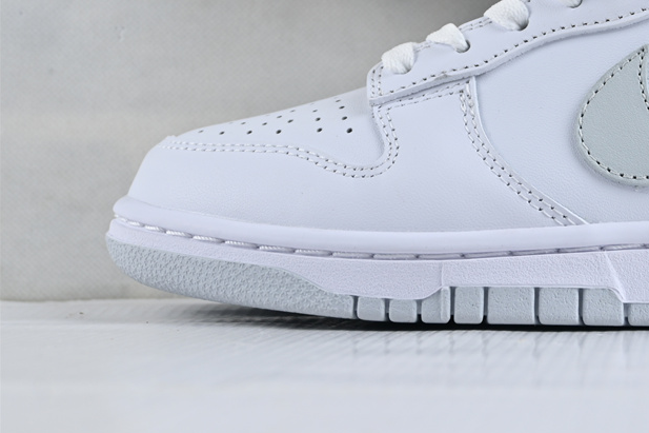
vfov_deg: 13.0
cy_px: 84
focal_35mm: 105
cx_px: 630
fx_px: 1892
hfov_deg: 19.0
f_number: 5.3
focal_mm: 36
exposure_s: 1/40
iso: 100
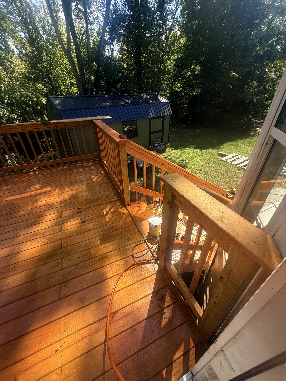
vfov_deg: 102.1
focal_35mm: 14
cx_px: 143
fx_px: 154
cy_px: 190
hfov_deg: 85.7
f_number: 2.2
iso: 64
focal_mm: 2.22
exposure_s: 1/701
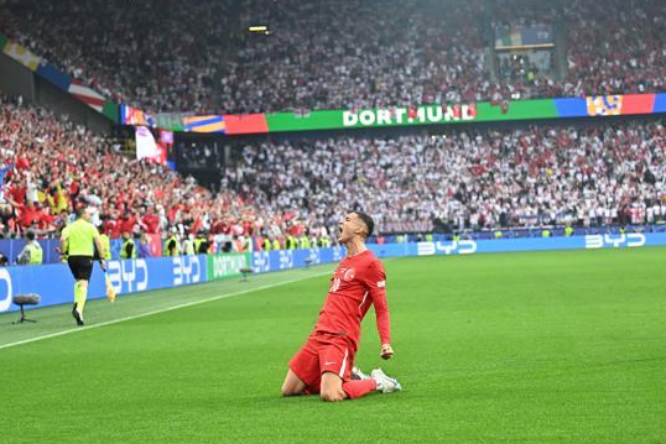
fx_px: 1480
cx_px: 342
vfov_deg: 17.1
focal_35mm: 80
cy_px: 219
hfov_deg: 25.4
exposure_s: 1/1250
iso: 1250
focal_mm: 70
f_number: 2.8
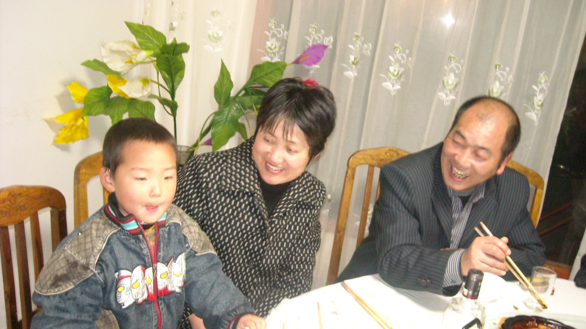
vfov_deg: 30.3
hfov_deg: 51.6
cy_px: 200
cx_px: 298
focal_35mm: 39
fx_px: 606
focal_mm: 5.7
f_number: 2.8
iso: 400
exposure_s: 1/8
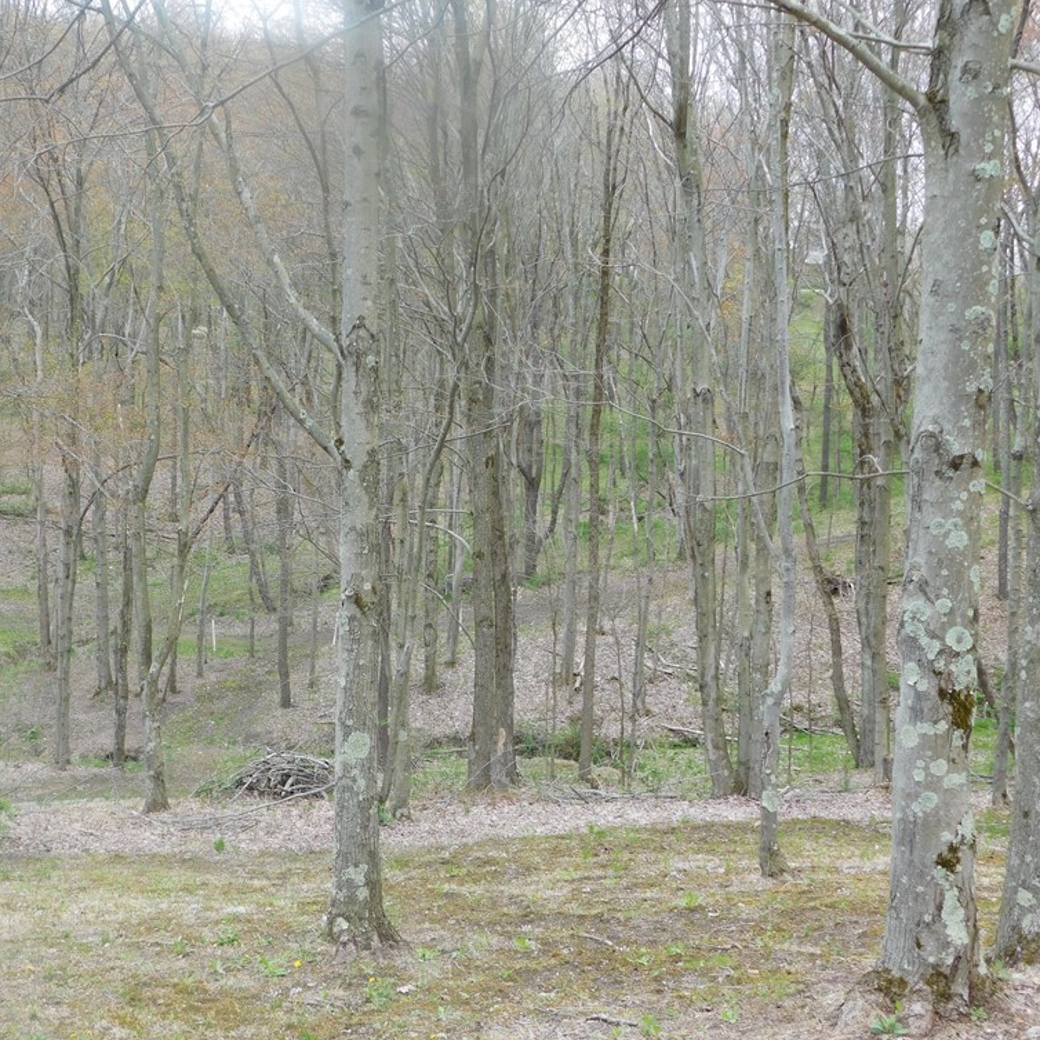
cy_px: 513
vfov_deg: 35.4
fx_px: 1632
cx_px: 337
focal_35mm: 48
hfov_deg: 35.0
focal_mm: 7.1
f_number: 3.6
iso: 125
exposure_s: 1/200
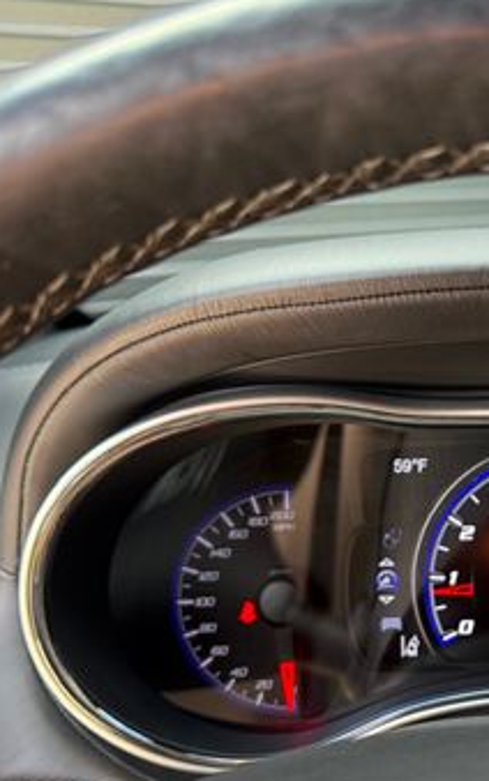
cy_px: 537
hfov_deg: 25.1
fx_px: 1023
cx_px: 533
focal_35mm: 48
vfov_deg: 41.2
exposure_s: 1/118
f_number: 1.78
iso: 200
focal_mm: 6.76
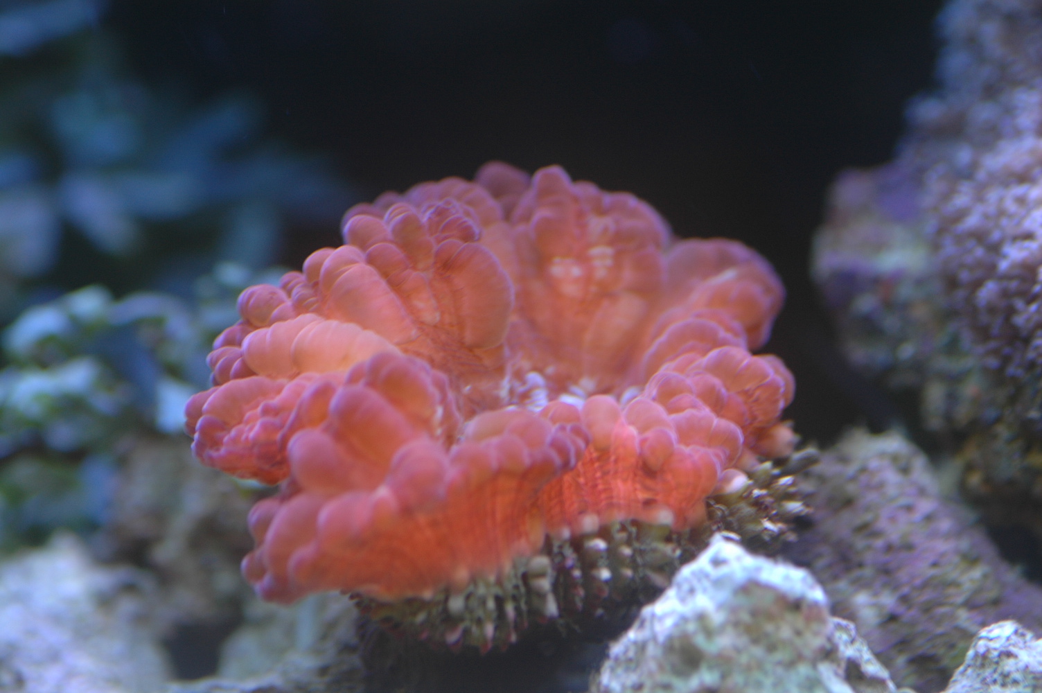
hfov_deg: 15.2
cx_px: 521
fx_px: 3904
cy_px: 346
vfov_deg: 10.1
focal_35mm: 135
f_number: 5
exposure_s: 1/25
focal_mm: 90
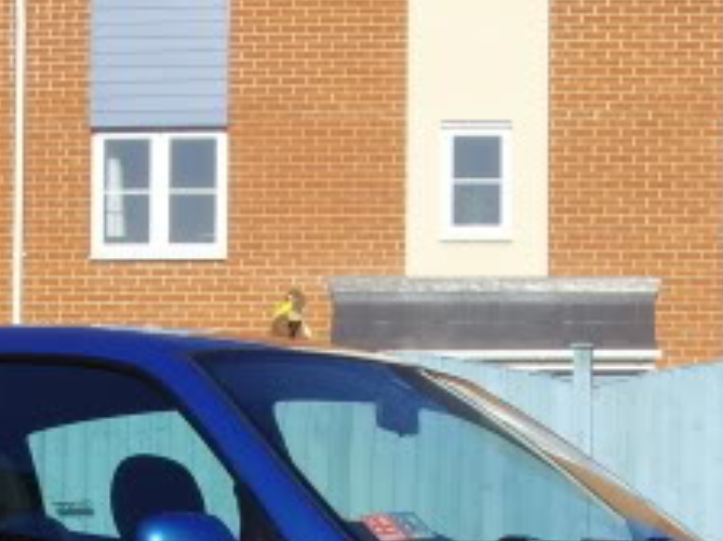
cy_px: 664
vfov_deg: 12.9
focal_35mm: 112
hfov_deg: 17.6
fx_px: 2338
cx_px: 292
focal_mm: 6.6
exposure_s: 1/350
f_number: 6.3
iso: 80
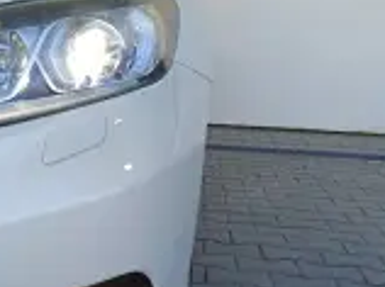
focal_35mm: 57
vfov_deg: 25.6
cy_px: 163
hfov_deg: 33.2
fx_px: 633
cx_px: 95
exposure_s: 1/186
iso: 50
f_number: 1.8
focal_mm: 4.65
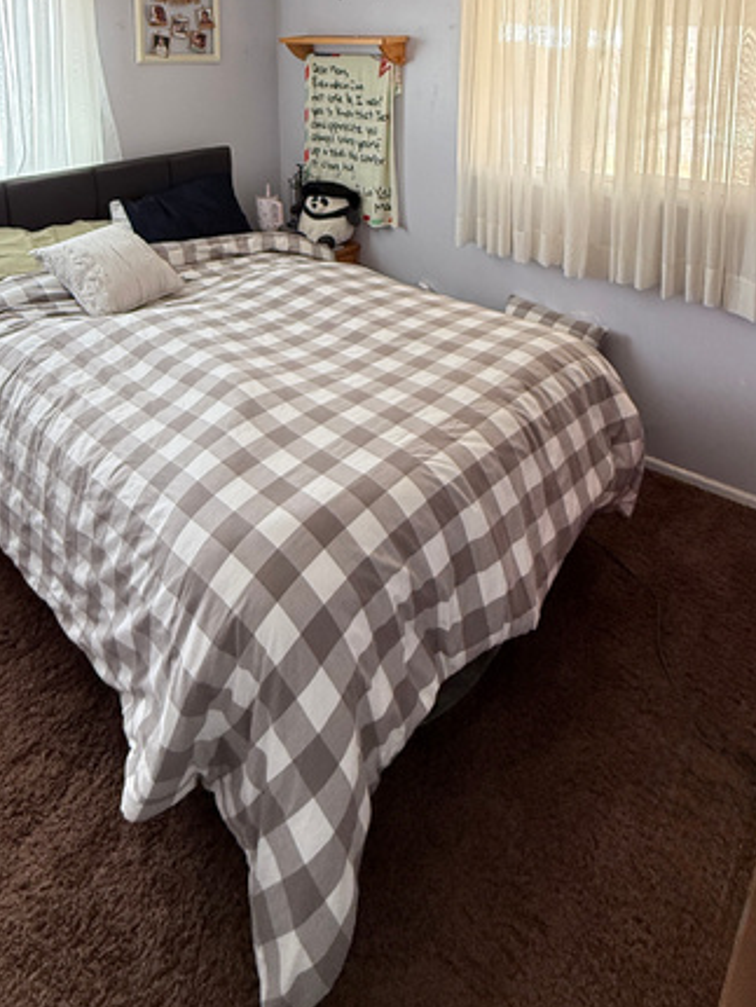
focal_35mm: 25
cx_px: 370
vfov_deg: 61.6
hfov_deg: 54.9
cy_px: 157
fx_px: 727
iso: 320
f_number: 2.2
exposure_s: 1/86
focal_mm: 2.22
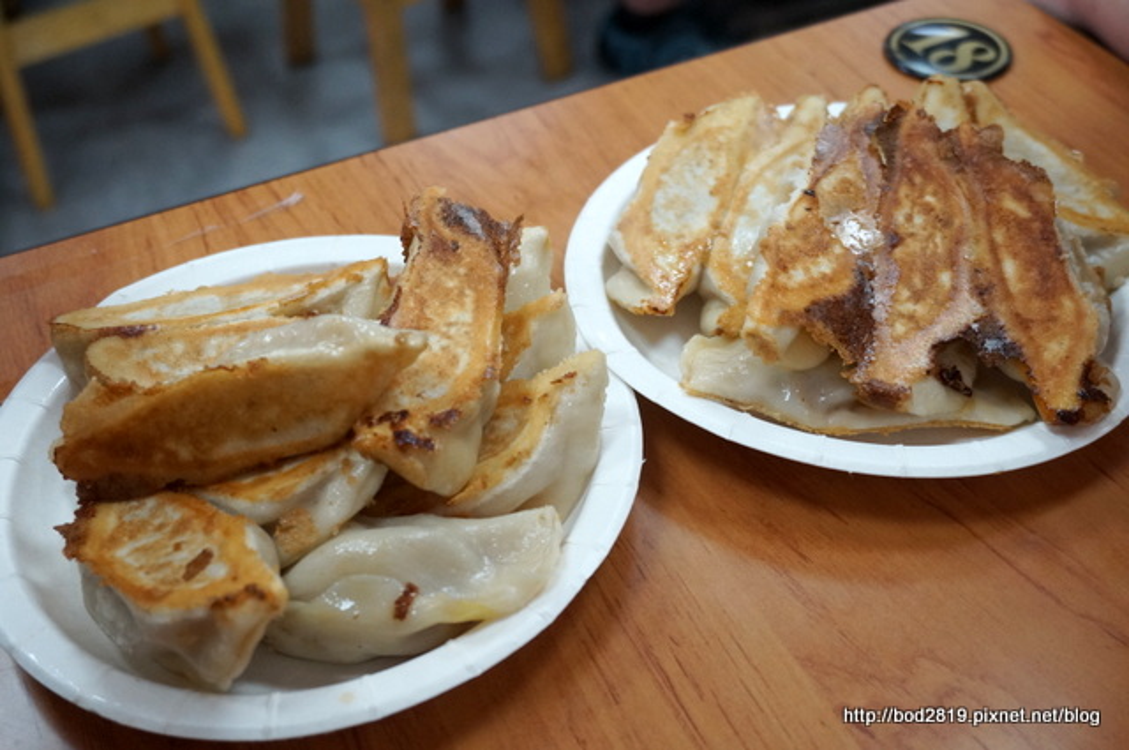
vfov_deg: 32.9
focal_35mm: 40
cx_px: 564
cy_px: 375
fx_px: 1269
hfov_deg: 48.0
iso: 800
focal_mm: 27
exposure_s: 1/60
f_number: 4.5
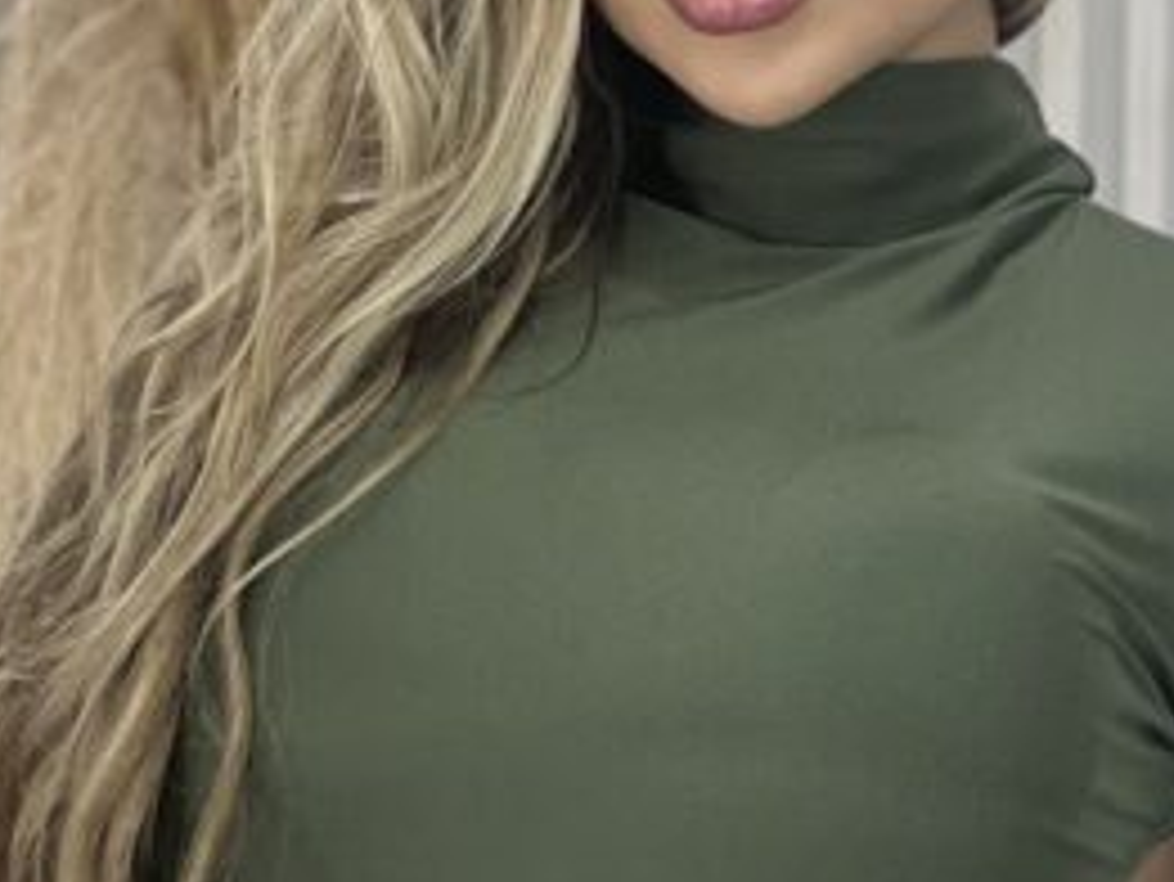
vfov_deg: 5.4
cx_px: 747
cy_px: 1015
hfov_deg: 7.2
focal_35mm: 275
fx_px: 9331
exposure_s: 1/120
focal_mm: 9
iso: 125
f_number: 2.8
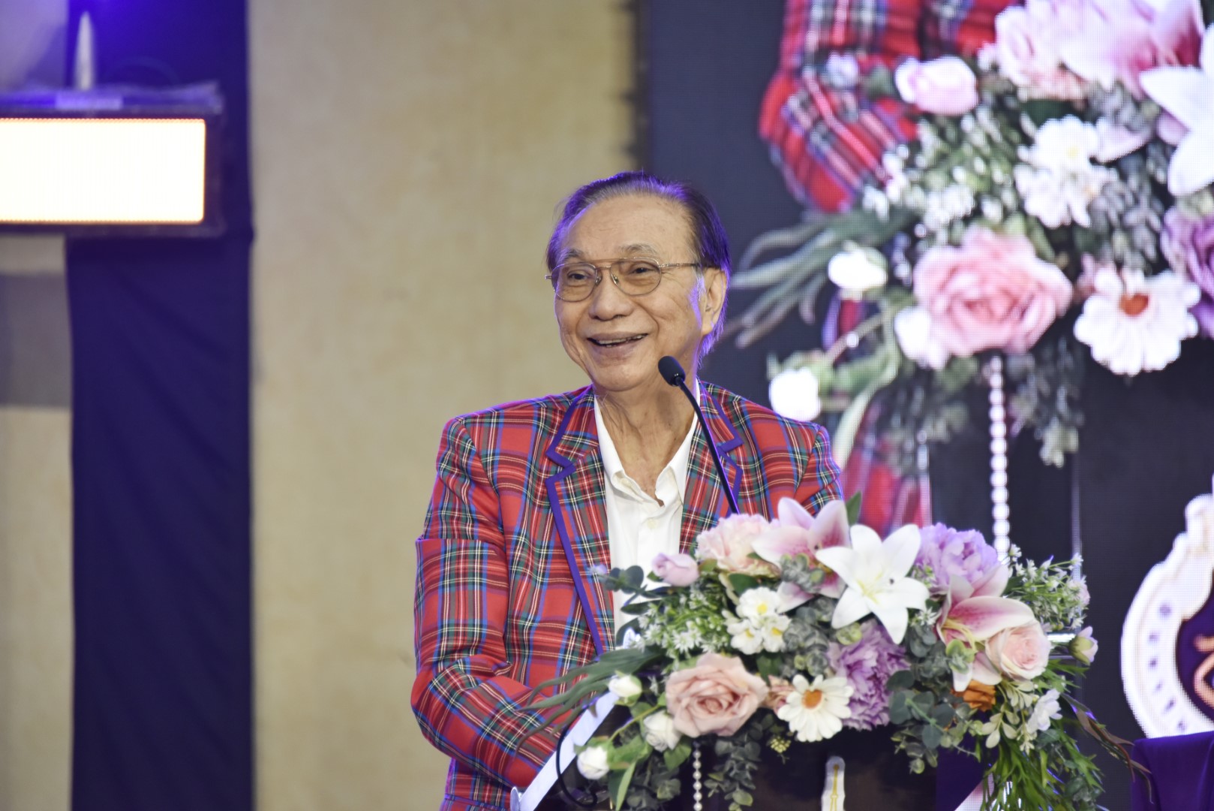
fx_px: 10120
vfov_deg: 4.6
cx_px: 607
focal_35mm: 300
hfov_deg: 6.9
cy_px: 406
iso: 1250
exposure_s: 1/40
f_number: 5.6
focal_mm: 300
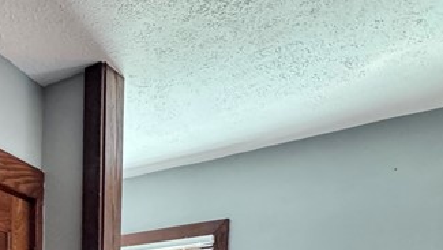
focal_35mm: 48
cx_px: -49
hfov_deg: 36.1
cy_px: 415
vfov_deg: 20.0
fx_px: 564
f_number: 2.2
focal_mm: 2.22
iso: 800
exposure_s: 1/60
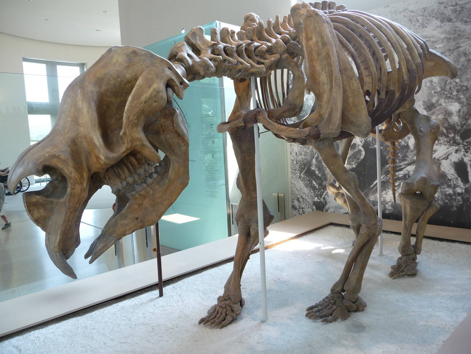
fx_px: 381
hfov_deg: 63.4
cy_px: 177
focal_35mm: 28
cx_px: 236
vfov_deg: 49.7
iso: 160
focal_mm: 4.7
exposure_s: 1/30
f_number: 3.3
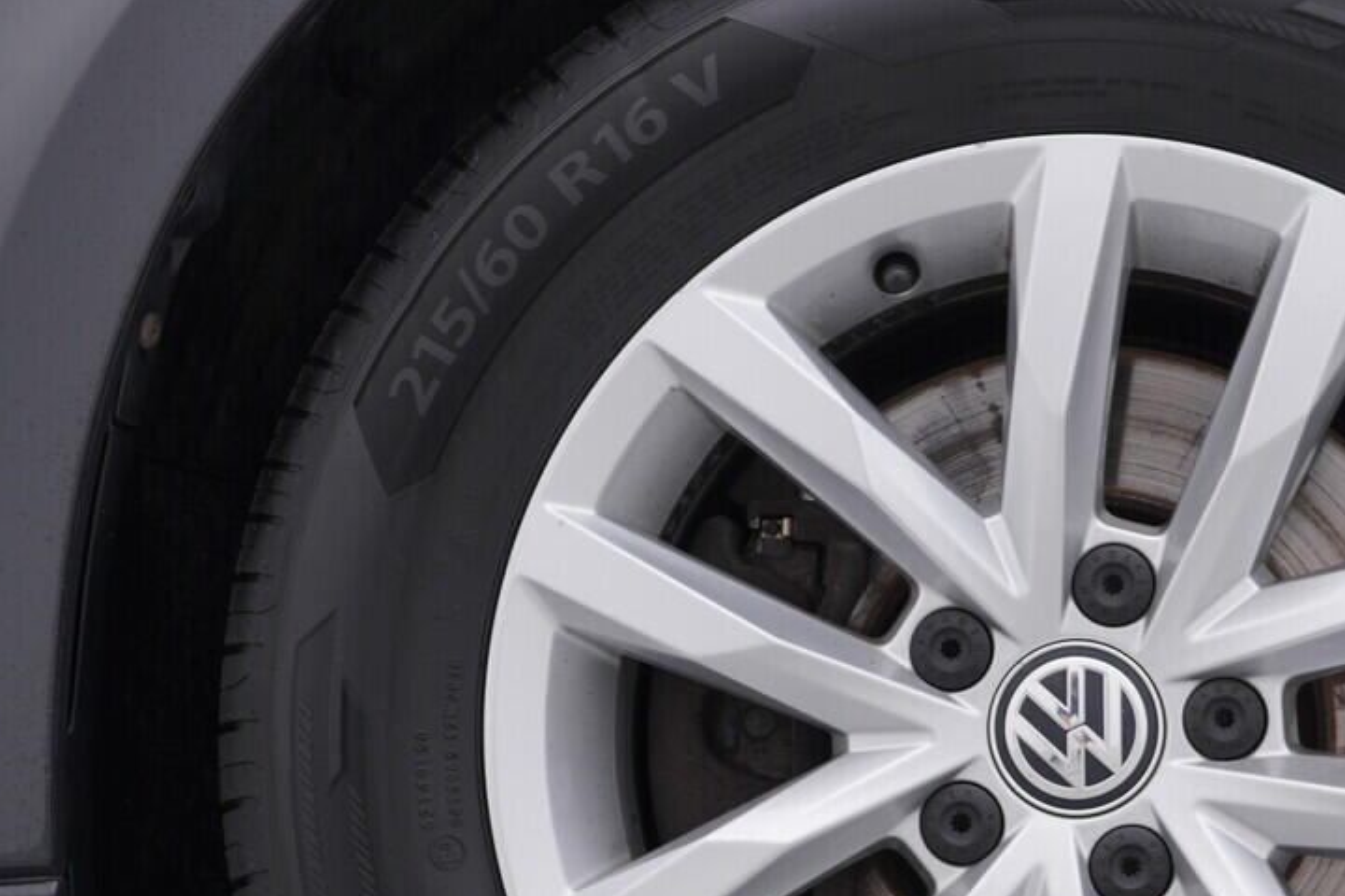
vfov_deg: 18.7
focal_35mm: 72
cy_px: 739
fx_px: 2690
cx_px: 1076
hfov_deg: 27.5
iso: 125
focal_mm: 24
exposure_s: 1/80
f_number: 4
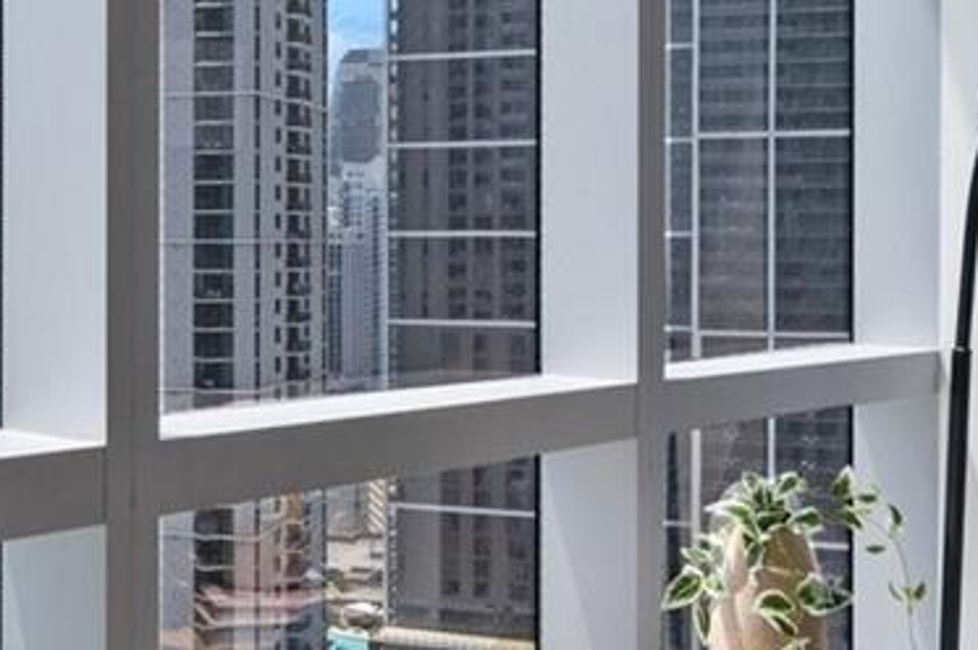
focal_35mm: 60
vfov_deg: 22.6
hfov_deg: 31.4
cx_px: 50
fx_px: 1629
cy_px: 303
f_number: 8
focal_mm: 14
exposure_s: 1/60
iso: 200
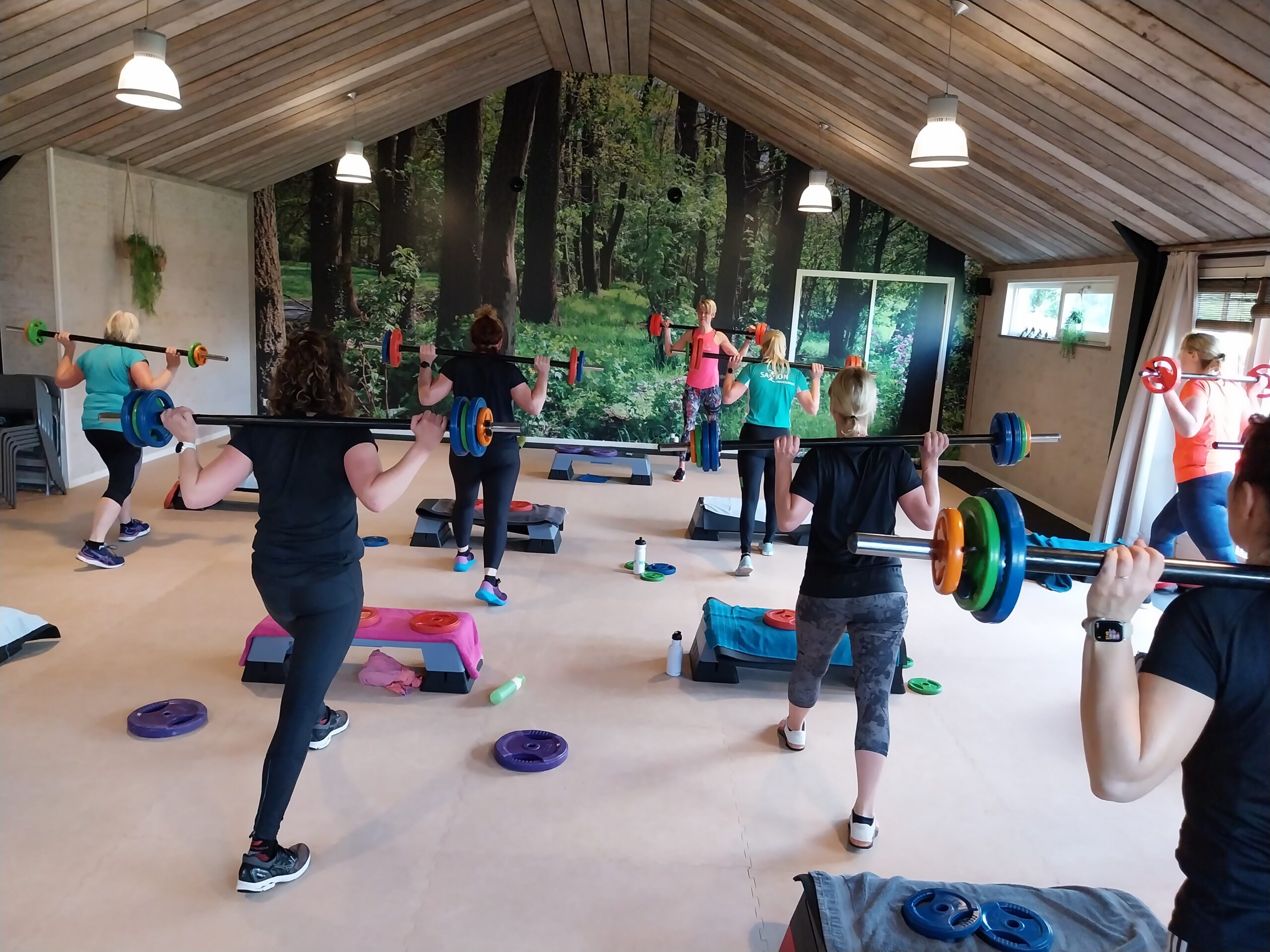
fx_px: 954
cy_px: 476
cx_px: 635
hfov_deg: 67.3
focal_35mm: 26
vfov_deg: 53.1
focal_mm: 4
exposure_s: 1/50
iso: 250
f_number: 1.8
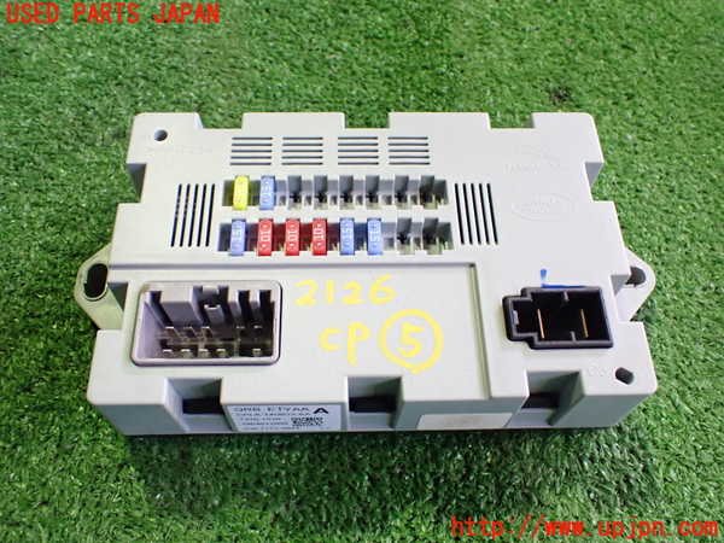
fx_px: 627
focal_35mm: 30
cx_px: 362
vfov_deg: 46.8
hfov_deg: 60.0
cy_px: 272
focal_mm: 5.4
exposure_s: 1/80
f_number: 2.3
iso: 800
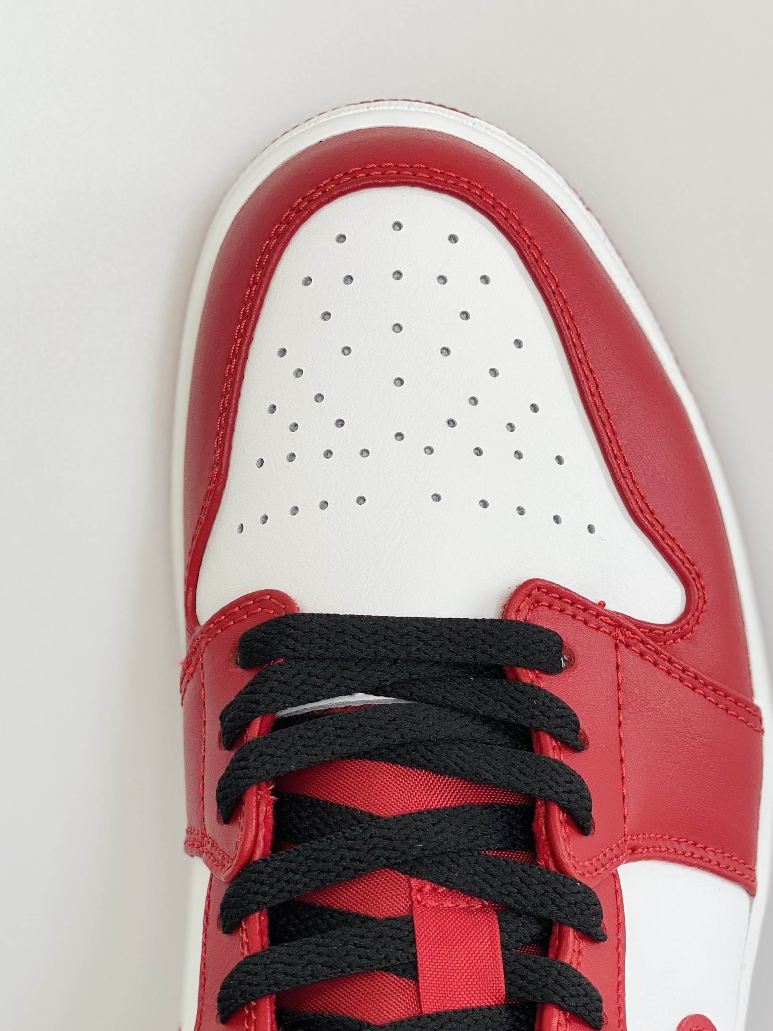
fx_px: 2412
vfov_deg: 24.0
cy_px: 690
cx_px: 445
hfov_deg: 18.2
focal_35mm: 81
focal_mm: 6
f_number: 2
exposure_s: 1/100
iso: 25
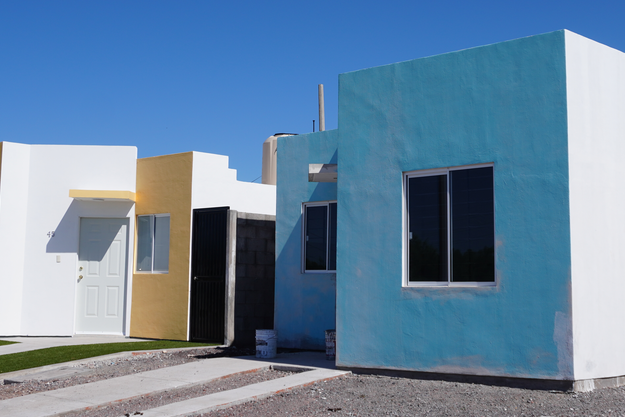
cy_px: 155
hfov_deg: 36.4
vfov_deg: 24.6
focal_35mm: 55
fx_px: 951
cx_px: 336
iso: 100
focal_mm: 23
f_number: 5
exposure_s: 1/1600
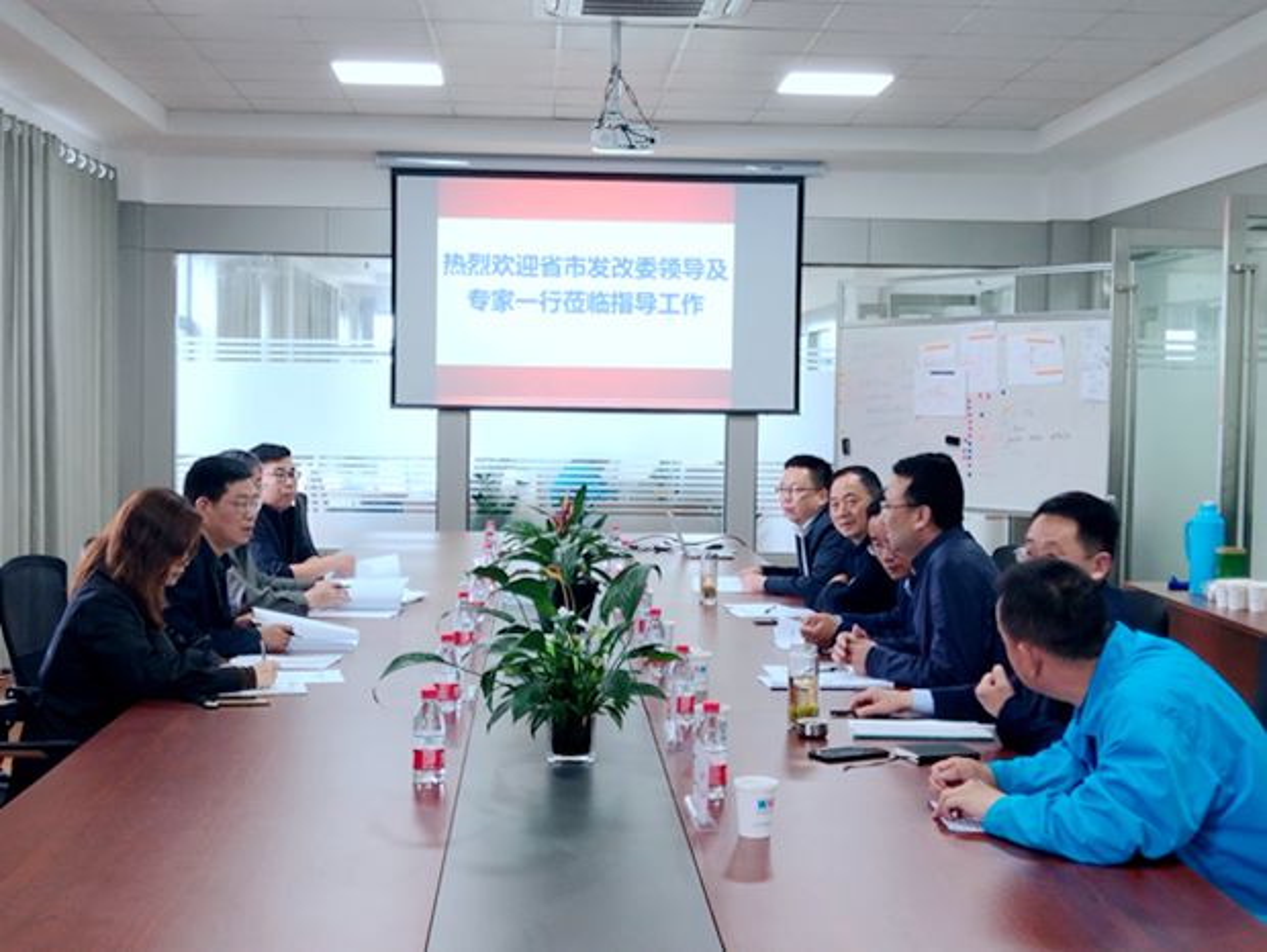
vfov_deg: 25.3
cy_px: 476
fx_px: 2125
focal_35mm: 58
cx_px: 634
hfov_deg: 33.2
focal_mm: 3.95
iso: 152
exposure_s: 1/50
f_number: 1.8
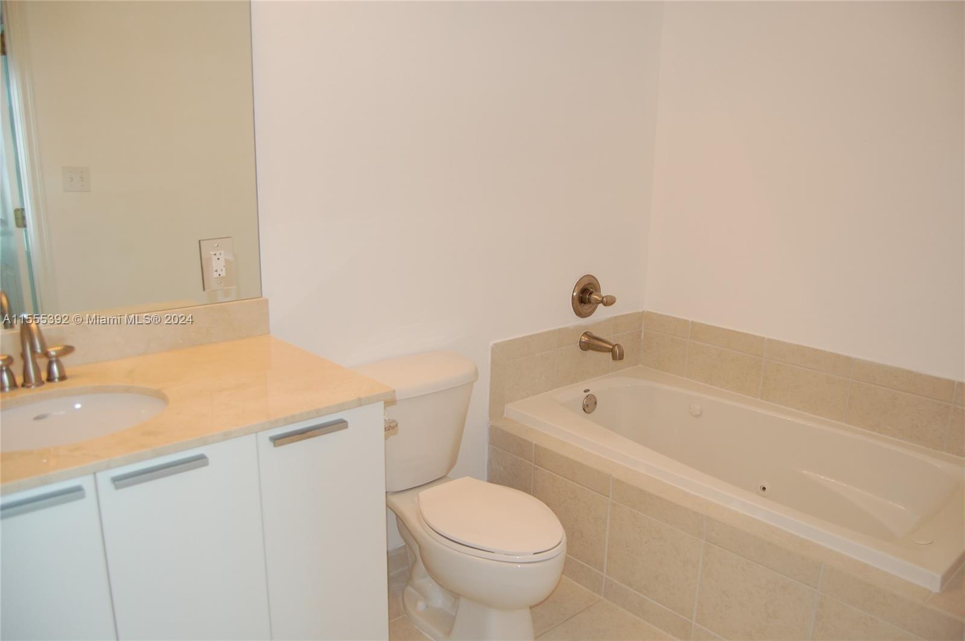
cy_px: 320
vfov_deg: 47.8
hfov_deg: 67.4
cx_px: 482
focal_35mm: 27
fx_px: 723
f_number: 3.5
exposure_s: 1/80
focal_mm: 18
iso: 400
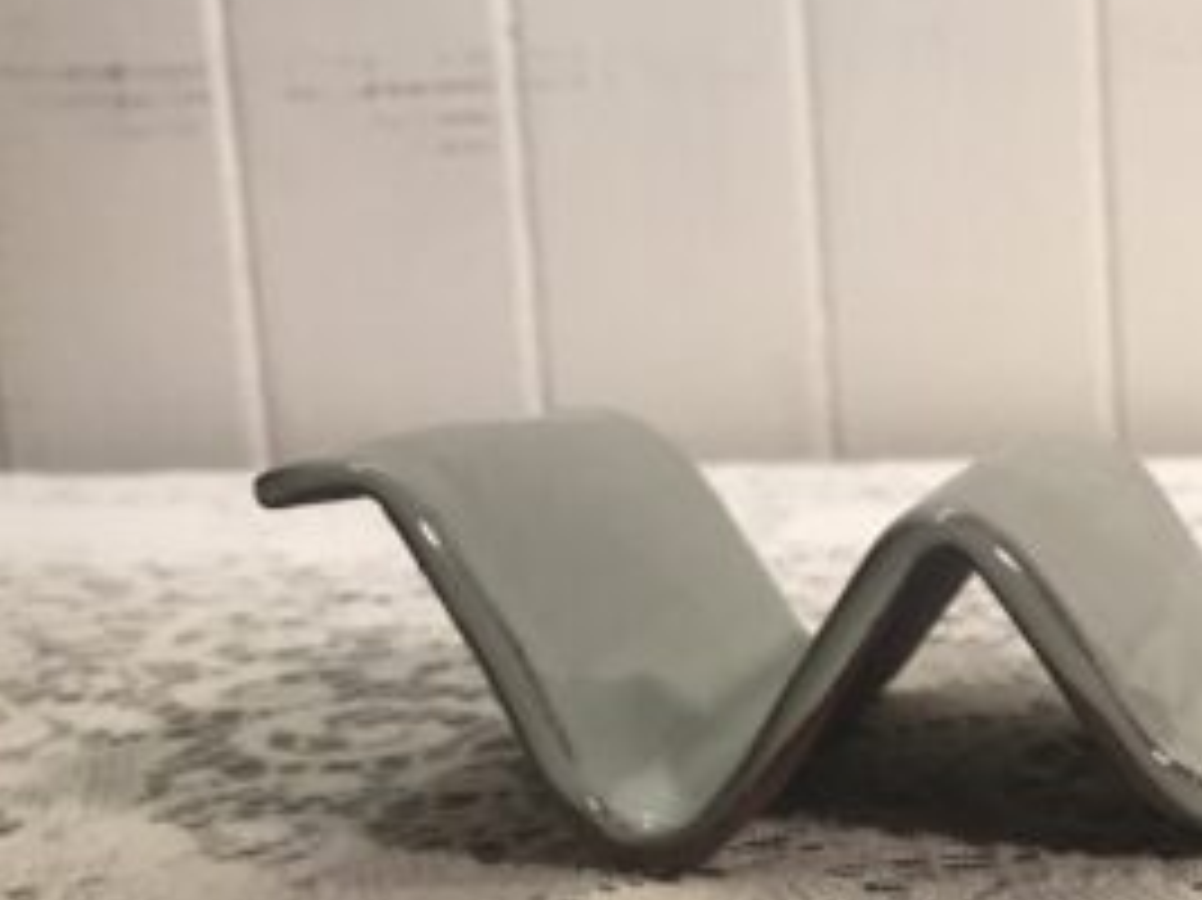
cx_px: 1274
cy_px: 652
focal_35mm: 63
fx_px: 2187
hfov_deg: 28.3
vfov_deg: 23.1
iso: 40
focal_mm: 3.99
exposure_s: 1/30
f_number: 1.8
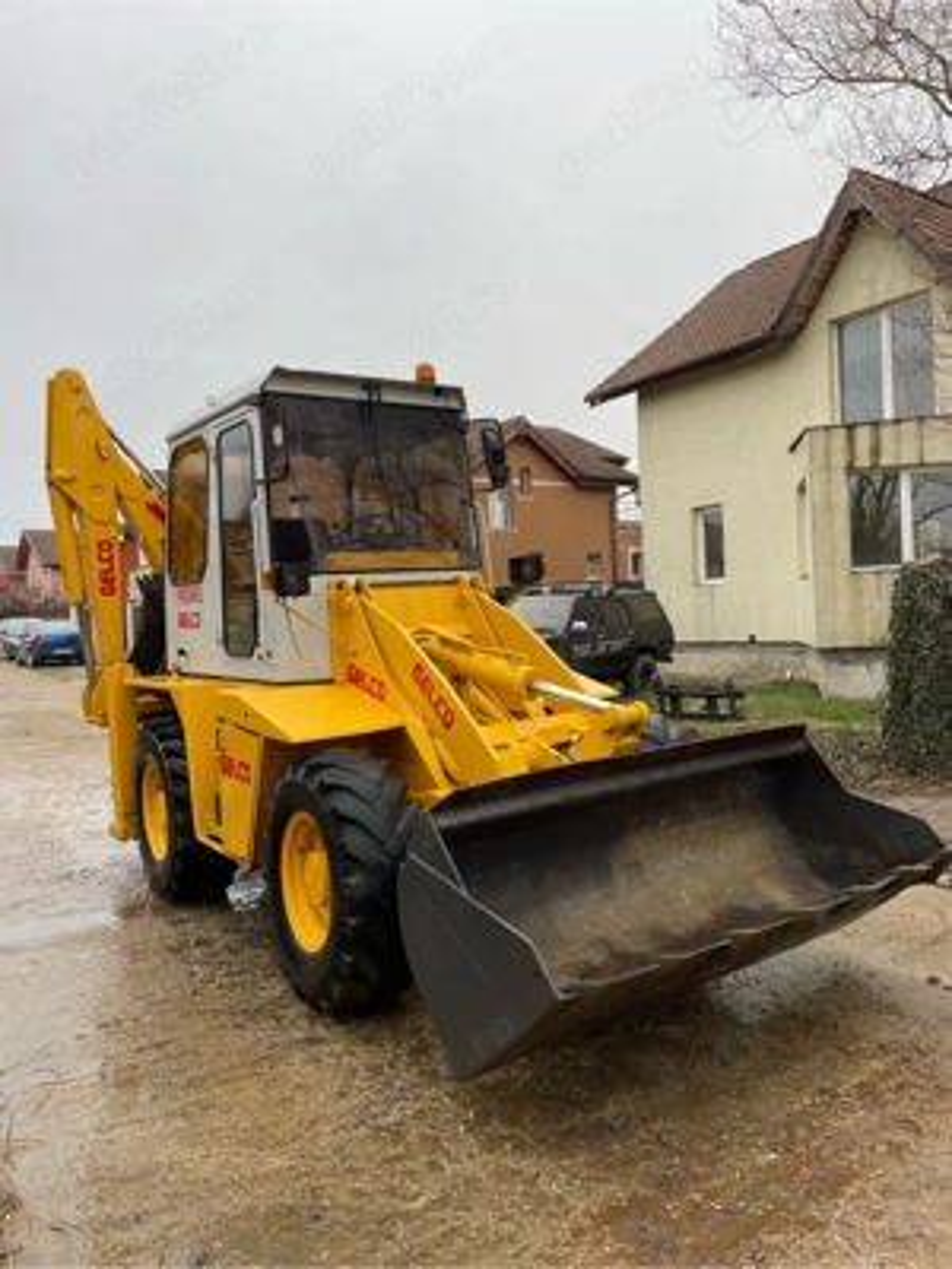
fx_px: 953
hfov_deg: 53.1
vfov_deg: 67.3
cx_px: 476
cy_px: 634
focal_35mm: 26
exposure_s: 1/149
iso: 32
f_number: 1.6
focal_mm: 4.2
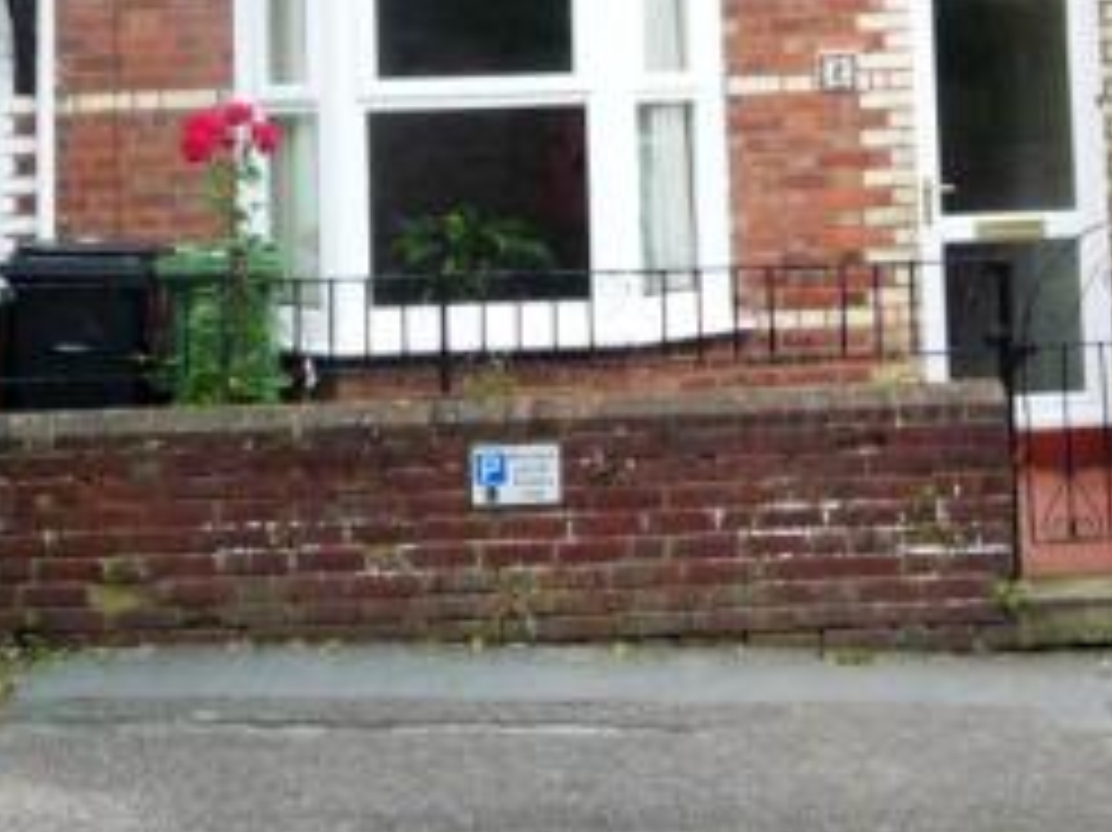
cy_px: -115
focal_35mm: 66
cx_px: 696
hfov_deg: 29.3
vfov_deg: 21.0
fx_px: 2119
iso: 100
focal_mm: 4.6
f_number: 2.8
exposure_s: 1/160
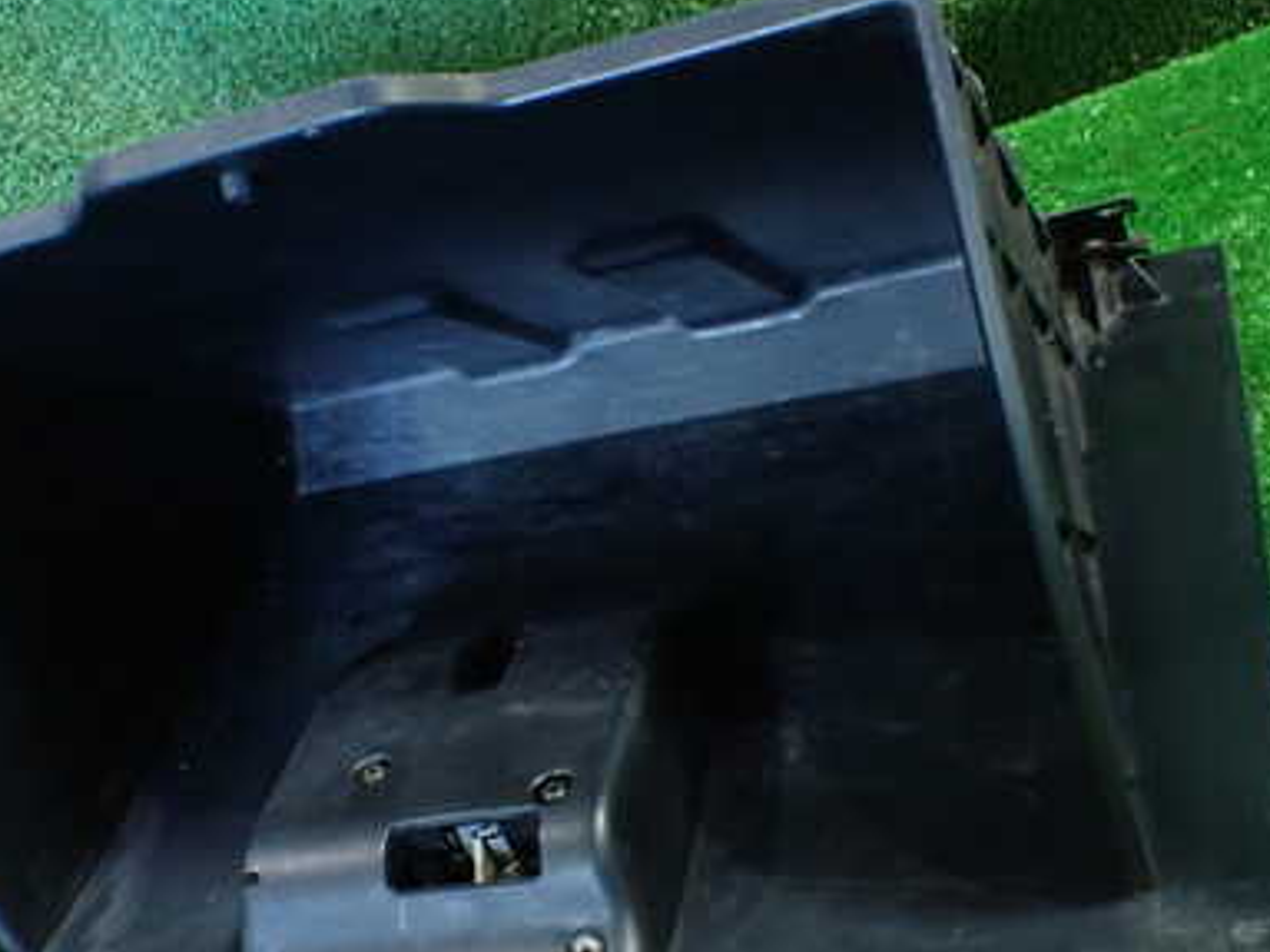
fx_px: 1724
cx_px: 537
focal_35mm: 47
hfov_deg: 40.3
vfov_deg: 30.8
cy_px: 561
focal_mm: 5.4
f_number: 2.3
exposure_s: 1/50
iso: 800
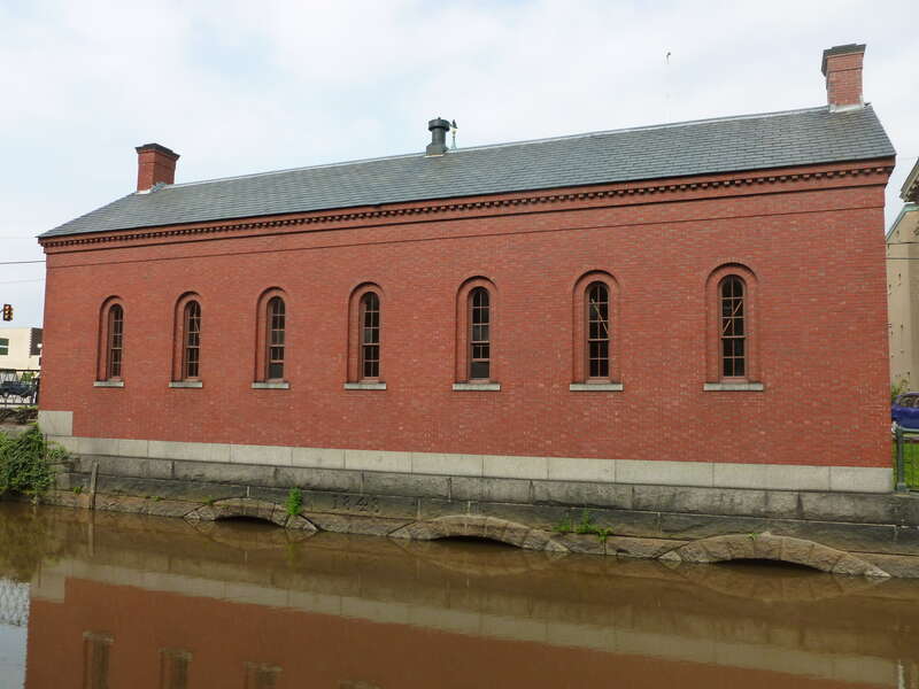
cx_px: 460
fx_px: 743
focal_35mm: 28
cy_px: 344
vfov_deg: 49.7
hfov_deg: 63.4
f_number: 3.3
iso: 160
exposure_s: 1/640
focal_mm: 5
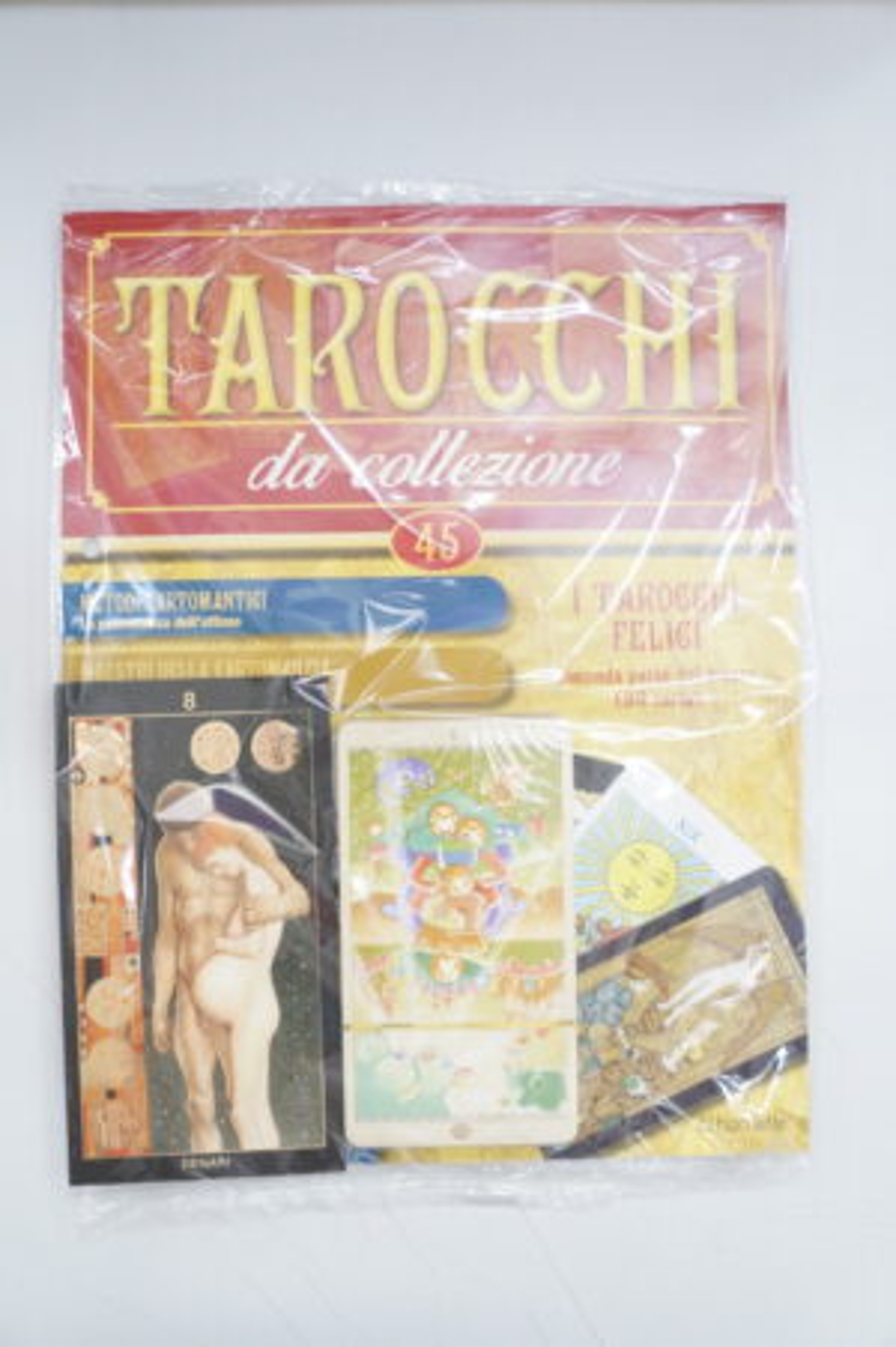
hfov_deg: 45.6
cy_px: 674
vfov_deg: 64.6
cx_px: 448
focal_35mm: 28
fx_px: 1066
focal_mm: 19
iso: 1600
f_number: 4
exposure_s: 1/60
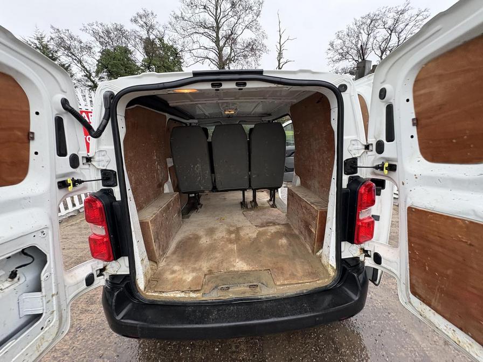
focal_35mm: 14
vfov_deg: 85.7
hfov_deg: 102.1
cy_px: 181
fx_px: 195
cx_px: 242
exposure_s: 1/60
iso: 250
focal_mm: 2.22
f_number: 2.2
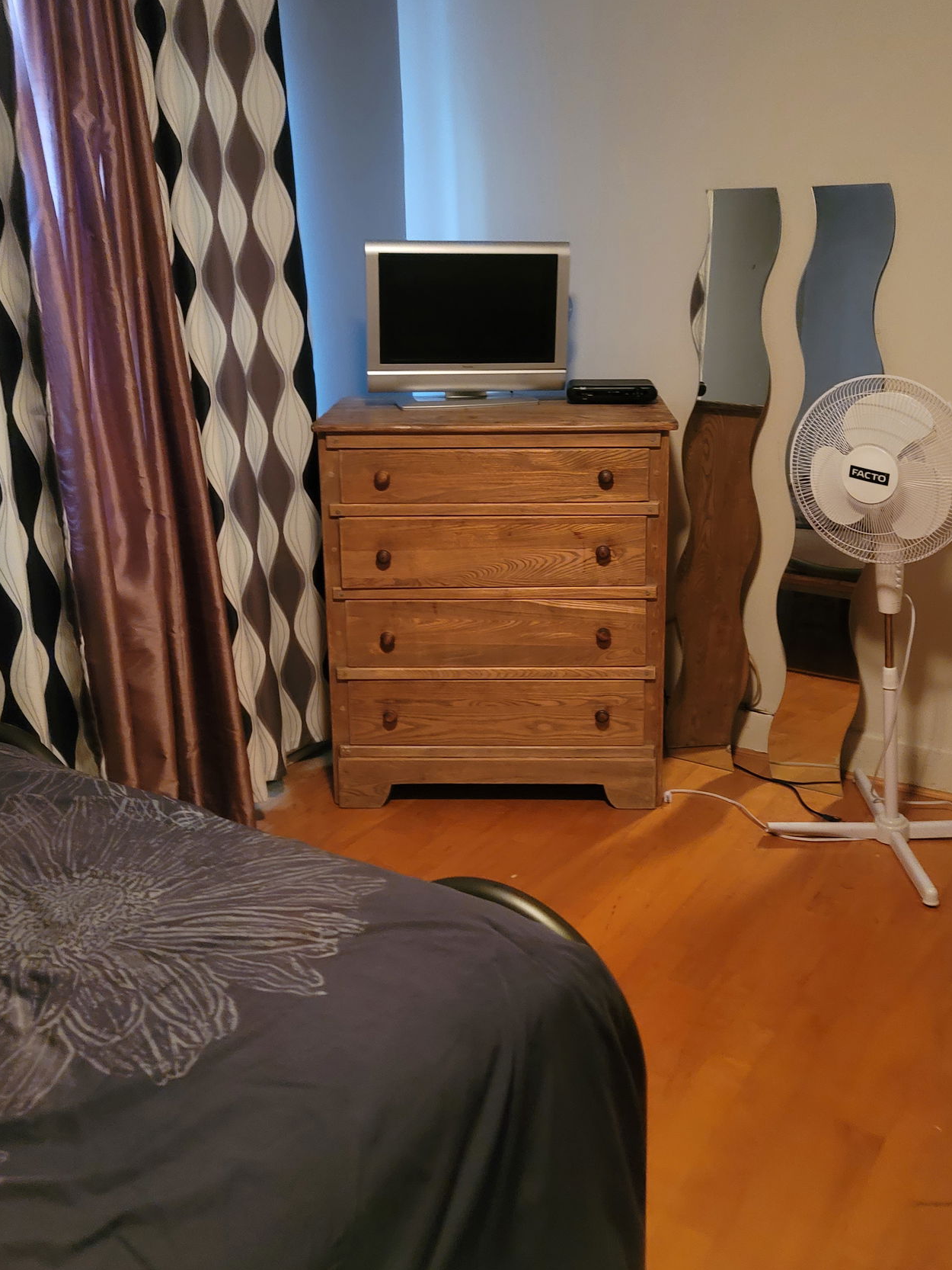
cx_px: 497
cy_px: 512
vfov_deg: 56.4
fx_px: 1173
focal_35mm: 32
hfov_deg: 44.2
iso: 1000
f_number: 1.8
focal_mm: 7
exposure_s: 1/24
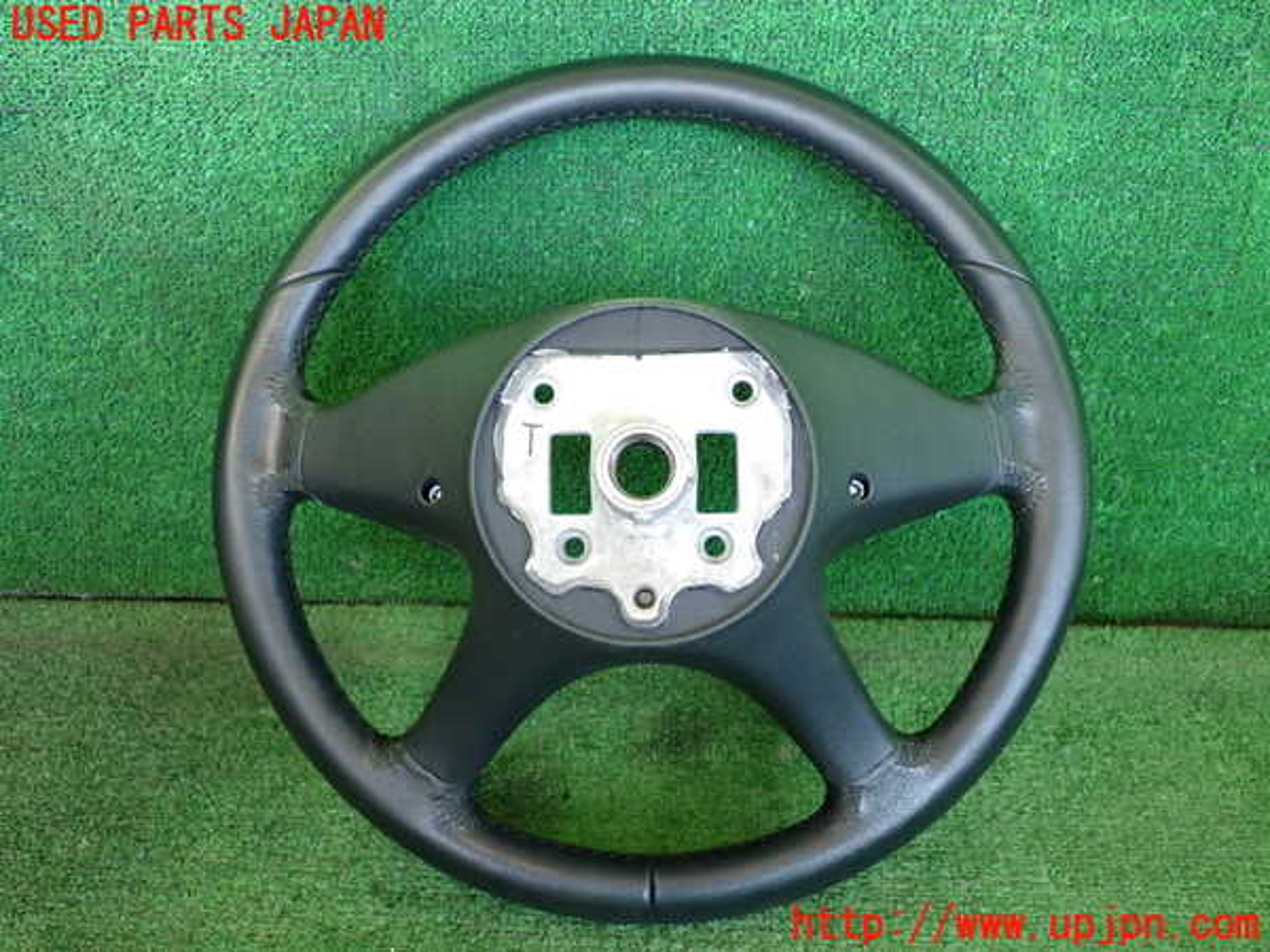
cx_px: 635
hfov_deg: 45.8
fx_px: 1504
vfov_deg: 35.1
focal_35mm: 41
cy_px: 476
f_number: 2.8
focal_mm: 7.31
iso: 500
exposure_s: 1/125
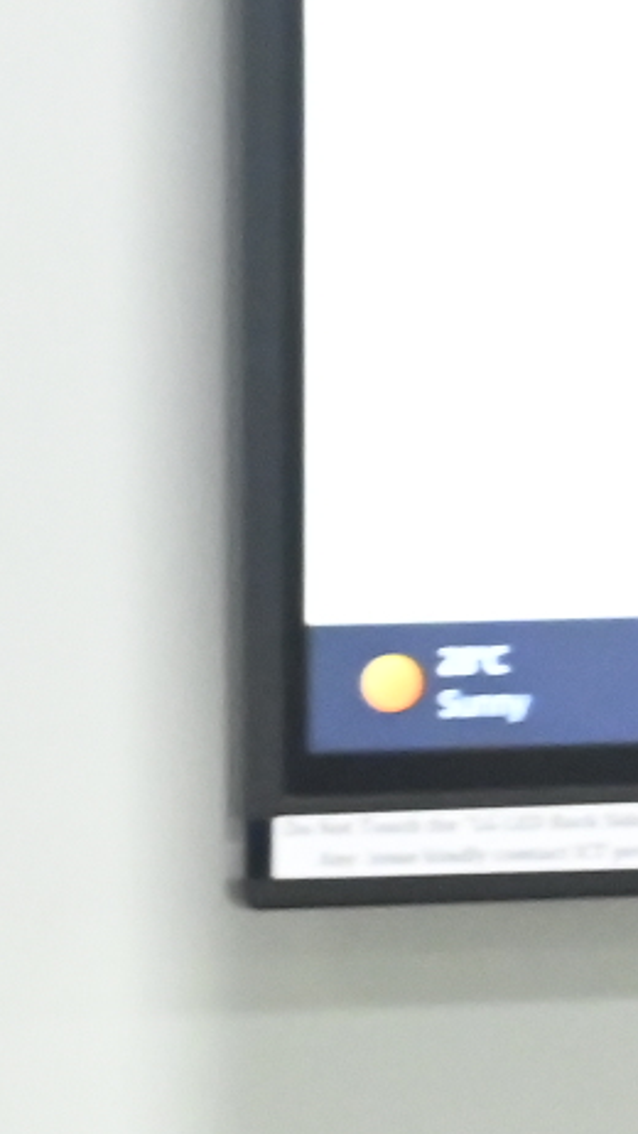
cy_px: -400
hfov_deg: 2.4
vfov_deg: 4.5
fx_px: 14371
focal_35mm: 478
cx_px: 3548
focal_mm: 70
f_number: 4
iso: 5000
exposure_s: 1/125
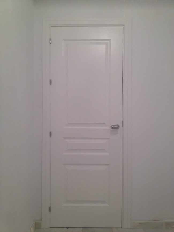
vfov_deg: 52.6
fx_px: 235
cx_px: 87
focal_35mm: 35
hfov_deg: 40.7
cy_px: 116
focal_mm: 4.28
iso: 50
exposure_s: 1/24
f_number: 2.4
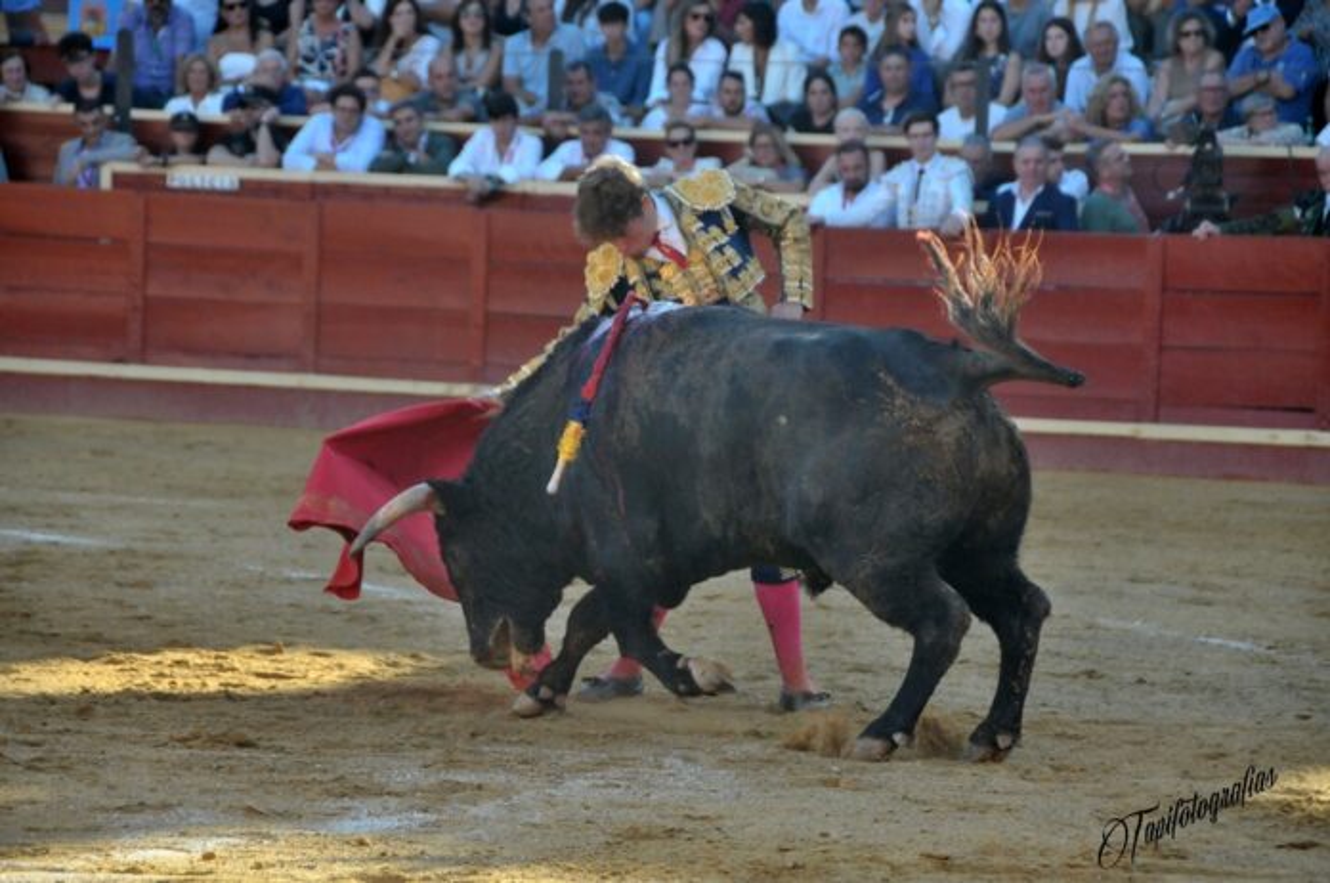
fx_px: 6198
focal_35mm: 168
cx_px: 665
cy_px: 442
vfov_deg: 8.1
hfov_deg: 12.2
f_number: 5.3
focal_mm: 112
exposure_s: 1/1250
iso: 1100
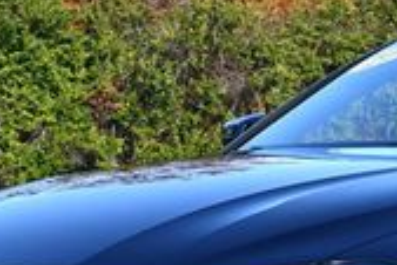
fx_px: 2505
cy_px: 155
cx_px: 475
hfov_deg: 9.0
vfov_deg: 6.1
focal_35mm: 227
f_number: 7.1
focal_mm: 30
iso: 200
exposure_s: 1/250
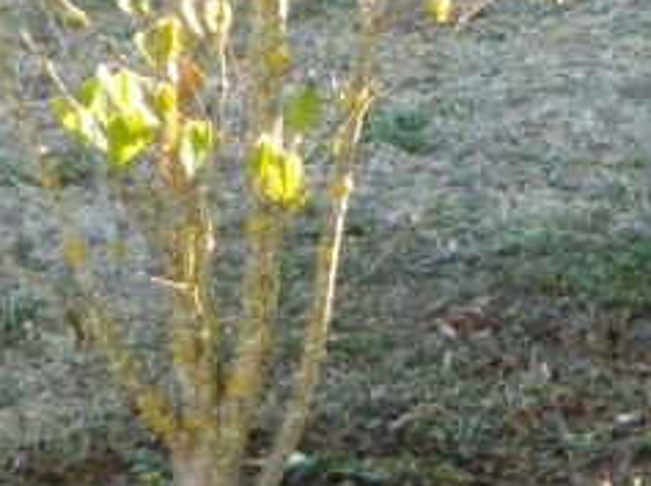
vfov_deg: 4.8
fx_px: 5690
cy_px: -560
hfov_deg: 6.5
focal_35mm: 303
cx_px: 964
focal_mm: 12.6
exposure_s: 1/400
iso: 400
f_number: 4
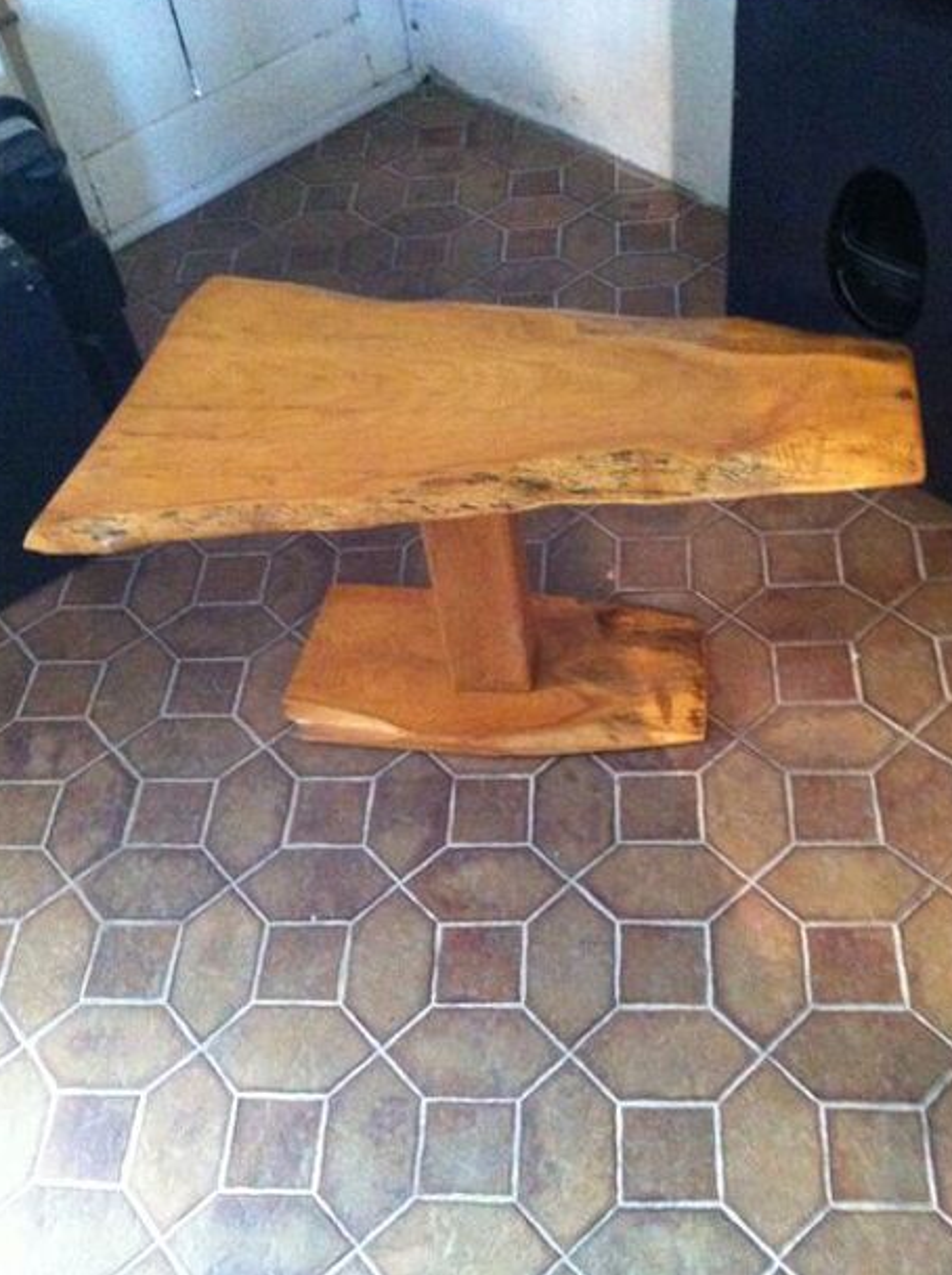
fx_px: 1361
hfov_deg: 38.6
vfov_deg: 50.2
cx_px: 493
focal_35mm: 37
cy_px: 643
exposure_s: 1/15
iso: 1000
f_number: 2.8
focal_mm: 3.85
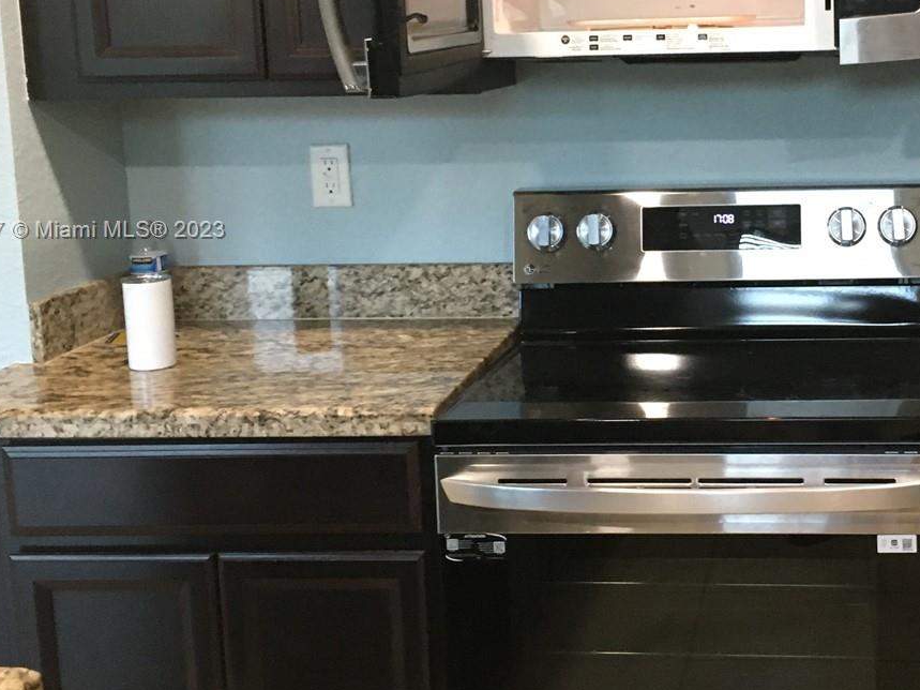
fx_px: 1435
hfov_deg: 34.4
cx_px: 739
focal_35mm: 54
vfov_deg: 26.9
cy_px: 231
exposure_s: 1/24
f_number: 2.2
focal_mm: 4.15
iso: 200
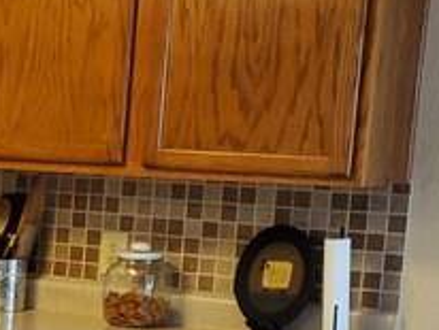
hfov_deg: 13.3
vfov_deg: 11.3
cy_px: 383
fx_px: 1638
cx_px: -422
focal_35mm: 129
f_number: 1.5
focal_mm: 4.3
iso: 200
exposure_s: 1/59
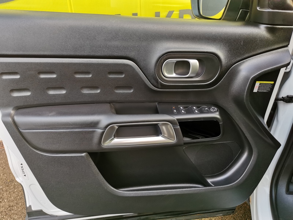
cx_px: 146
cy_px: 110
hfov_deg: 65.3
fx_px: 229
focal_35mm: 27
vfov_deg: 51.4
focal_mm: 5.58
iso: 125
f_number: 1.8
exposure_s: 1/100
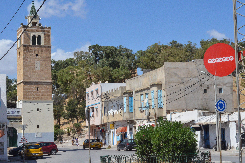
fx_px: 510
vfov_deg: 18.2
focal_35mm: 75
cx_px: 122
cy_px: 82
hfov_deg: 27.0
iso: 1000
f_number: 16
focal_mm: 50
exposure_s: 1/1000
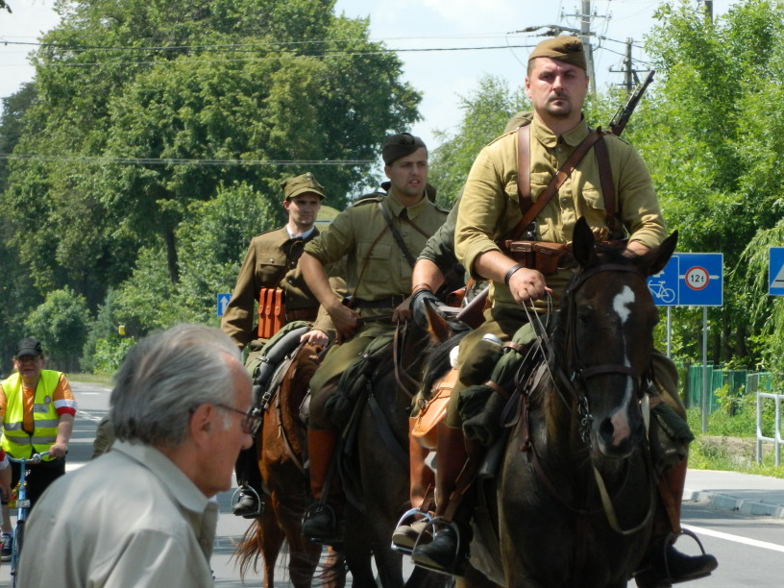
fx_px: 7904
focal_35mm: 349
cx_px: 470
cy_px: 259
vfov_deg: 4.3
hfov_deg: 5.7
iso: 200
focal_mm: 50
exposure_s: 1/500
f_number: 5.6
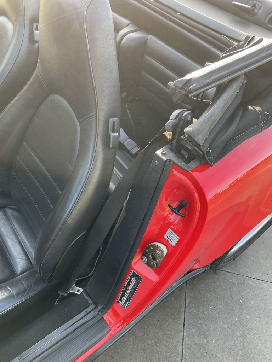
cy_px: 181
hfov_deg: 53.1
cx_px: 136
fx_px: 272
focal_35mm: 26
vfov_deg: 67.3
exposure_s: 1/121
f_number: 1.6
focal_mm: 4.2
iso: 32
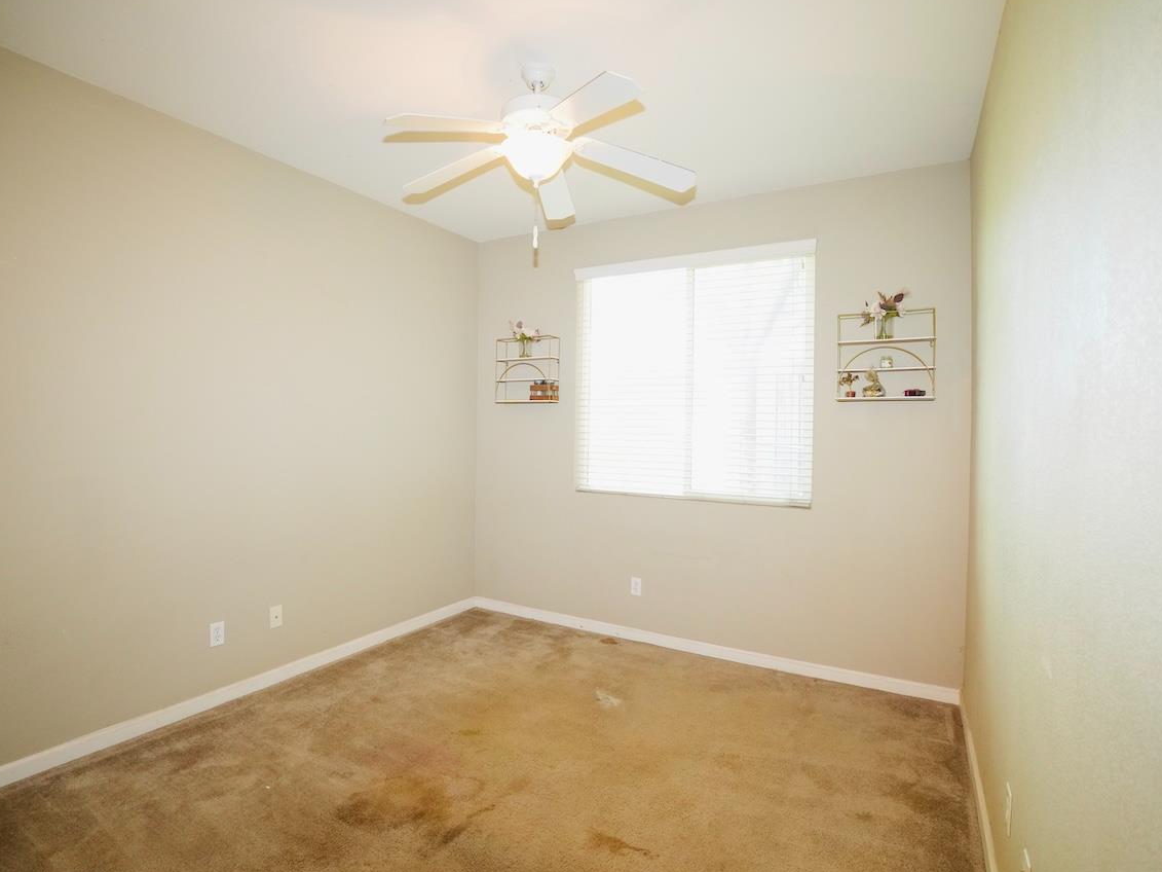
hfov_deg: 91.0
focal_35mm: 17
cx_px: 553
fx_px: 571
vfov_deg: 74.7
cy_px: 428
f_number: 2.8
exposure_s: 1/60
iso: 1600
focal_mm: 10
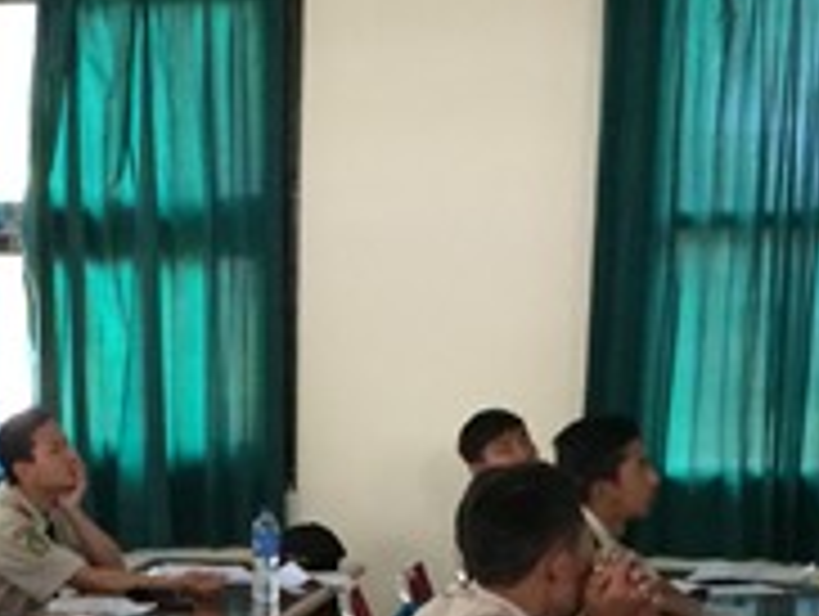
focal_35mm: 100
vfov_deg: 14.2
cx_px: 140
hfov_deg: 19.4
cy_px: 798
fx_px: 2369
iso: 320
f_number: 2.2
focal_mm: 4.15
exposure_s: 1/33
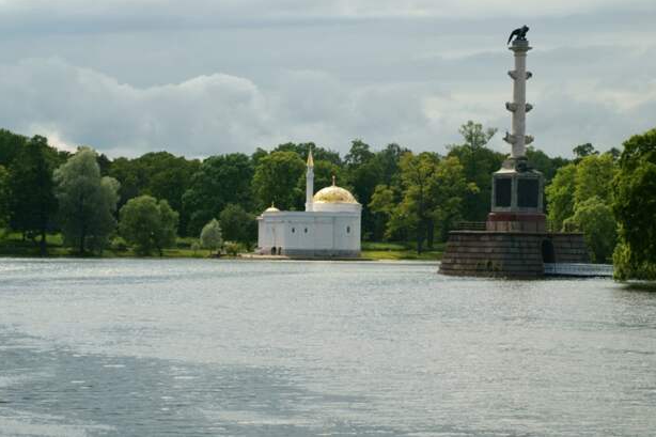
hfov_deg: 18.0
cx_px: 329
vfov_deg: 12.1
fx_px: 2068
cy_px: 218
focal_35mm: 114
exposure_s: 1/50
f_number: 11
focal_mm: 75
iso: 100
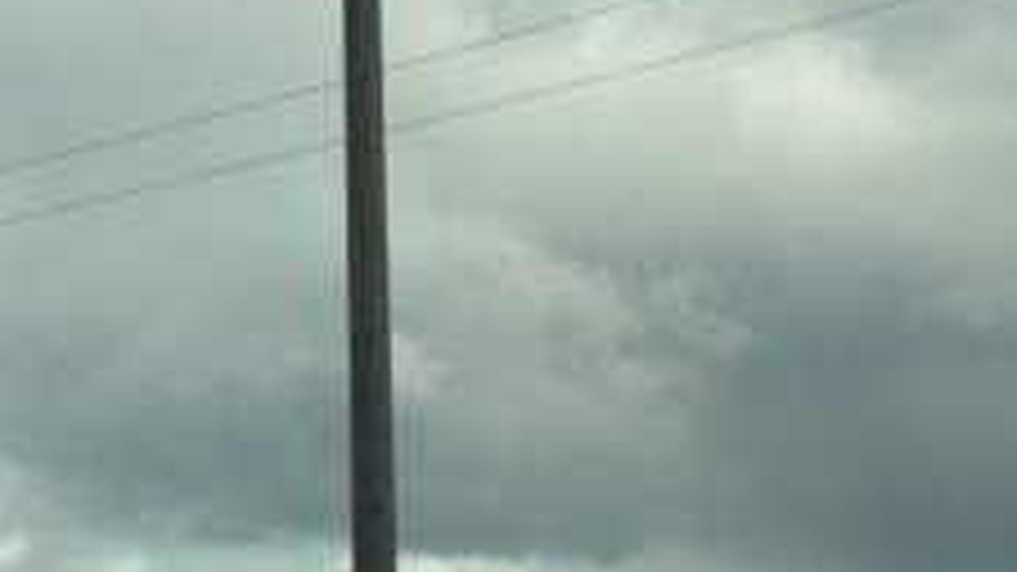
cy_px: -261
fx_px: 12159
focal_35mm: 451
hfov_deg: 4.8
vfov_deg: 2.7
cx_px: 716
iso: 50
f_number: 4.9
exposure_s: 1/769
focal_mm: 24
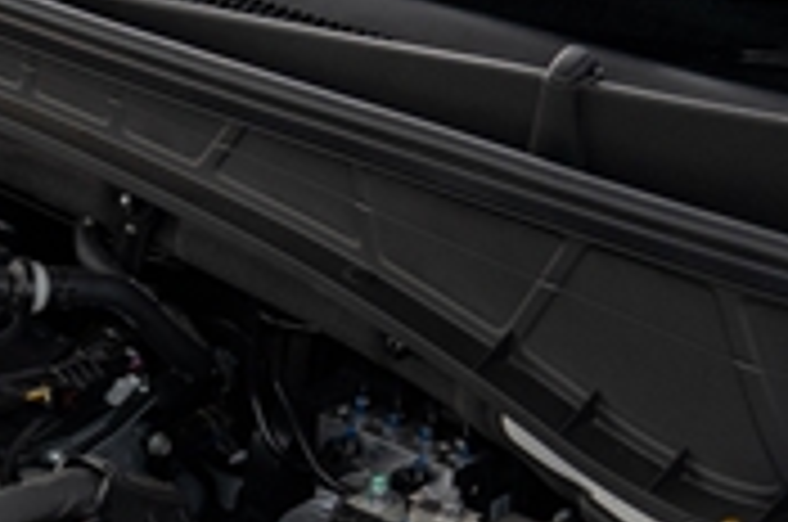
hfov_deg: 11.9
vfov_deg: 8.3
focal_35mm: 165
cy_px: 392
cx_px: -392
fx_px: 3605
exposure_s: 1/320
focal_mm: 48
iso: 1000
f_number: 4.5
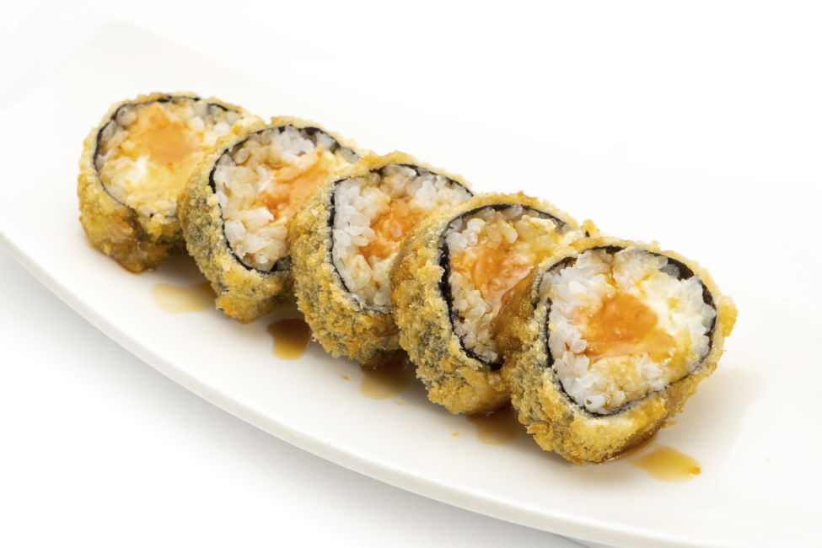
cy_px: 274
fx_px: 2397
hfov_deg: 19.5
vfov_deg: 13.0
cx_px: 411
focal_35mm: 105
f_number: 9.5
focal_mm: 70
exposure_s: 1/200
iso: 160
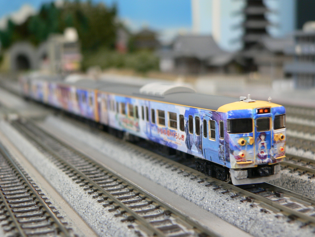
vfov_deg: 27.0
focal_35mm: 54
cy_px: 118
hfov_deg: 35.5
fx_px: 491
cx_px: 158
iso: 100
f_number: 2.8
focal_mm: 9
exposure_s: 1/6
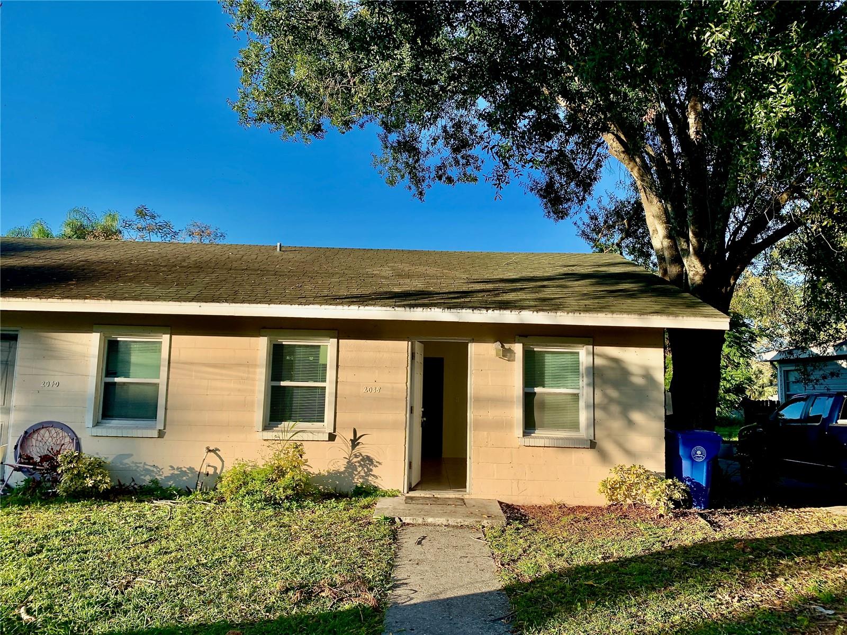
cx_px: 424
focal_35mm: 26
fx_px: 636
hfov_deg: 67.3
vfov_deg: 53.1
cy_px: 318
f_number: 1.8
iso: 25
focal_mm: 4.25
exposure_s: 1/1282
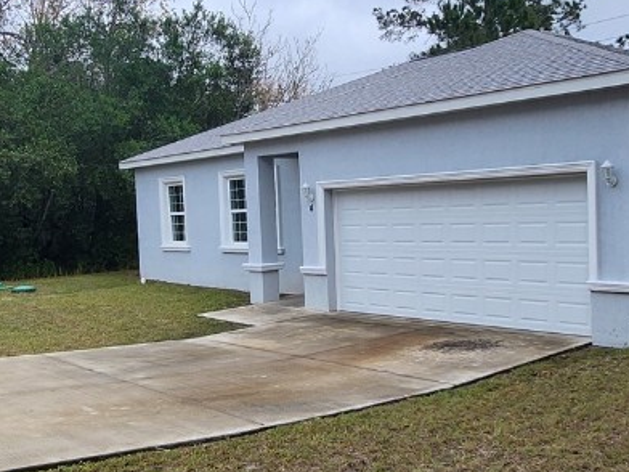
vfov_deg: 41.7
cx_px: 303
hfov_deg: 53.9
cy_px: 262
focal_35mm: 34
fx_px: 618
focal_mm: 1.7
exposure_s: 1/645
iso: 32
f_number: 2.2
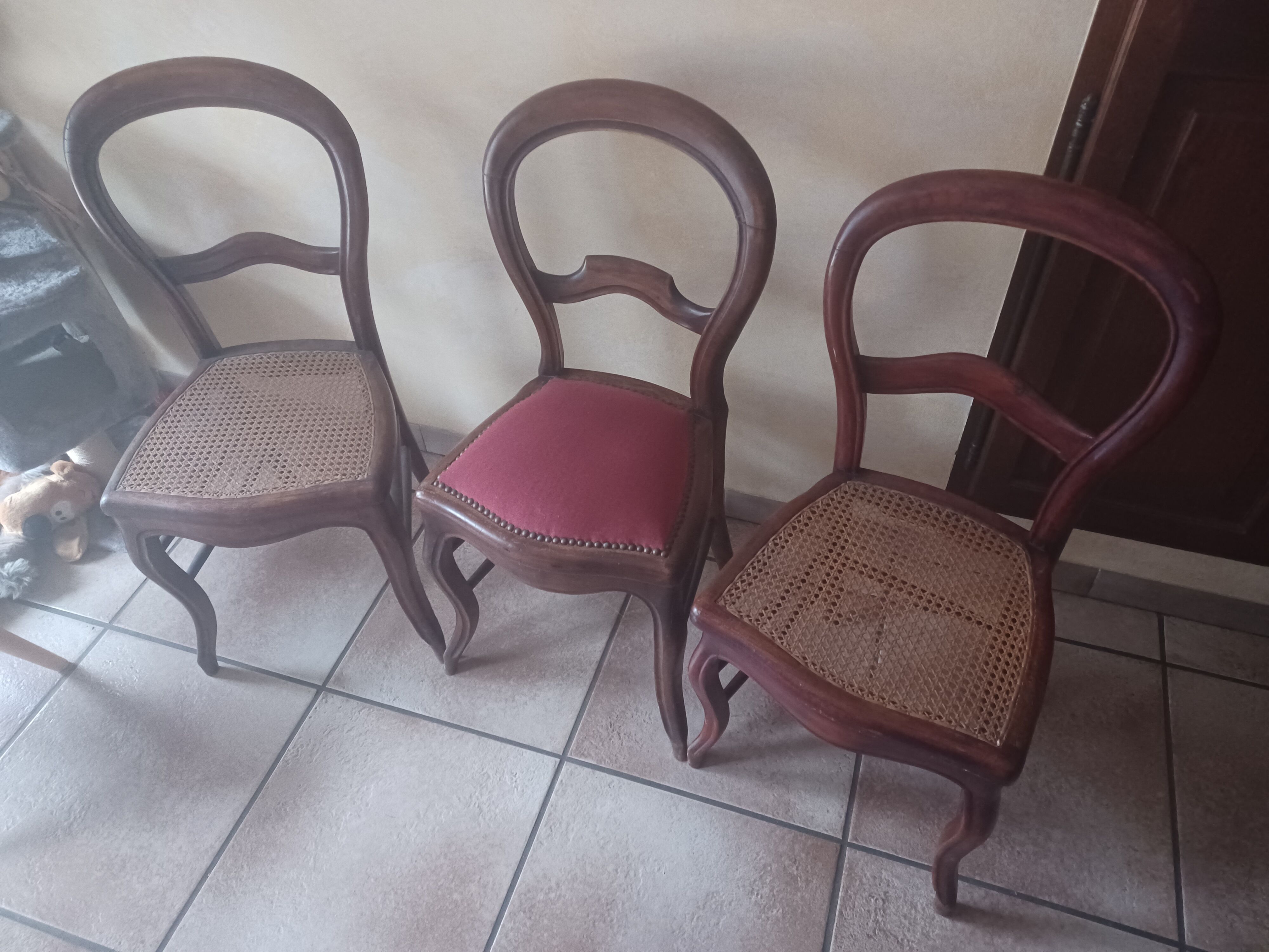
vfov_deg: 54.9
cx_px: 634
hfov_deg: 69.4
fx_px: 916
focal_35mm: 25
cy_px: 476
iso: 1600
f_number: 1.8
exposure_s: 1/16.7
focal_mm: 4.6
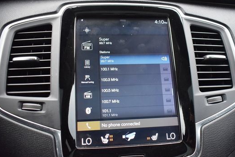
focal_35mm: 37
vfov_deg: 35.9
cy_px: 78
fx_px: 242
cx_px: 129
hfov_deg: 51.8
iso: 900
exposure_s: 1/125
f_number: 3.5
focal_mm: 20
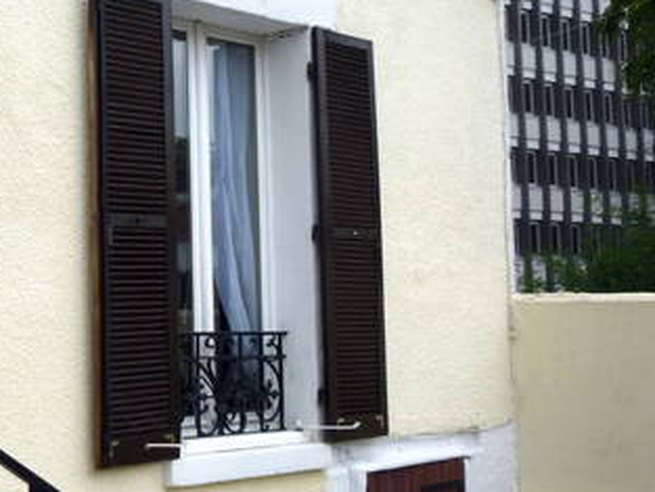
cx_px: -42
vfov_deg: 23.3
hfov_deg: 28.3
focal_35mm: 63
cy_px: 228
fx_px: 1193
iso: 100
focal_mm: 4.5
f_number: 3.1
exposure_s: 1/500
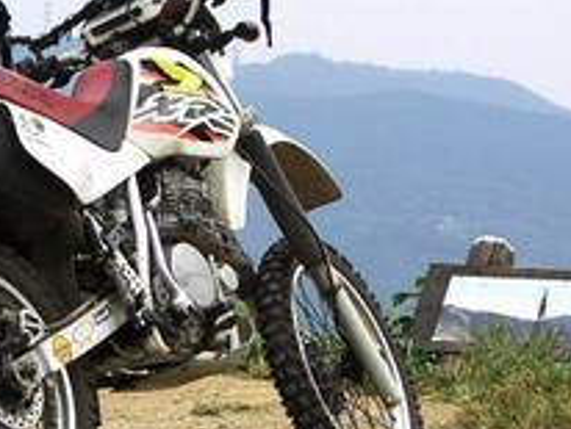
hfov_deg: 10.7
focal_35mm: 184
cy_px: 268
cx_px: 133
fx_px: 3039
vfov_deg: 8.1
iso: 64
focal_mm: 10.3
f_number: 3.4
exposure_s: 1/350
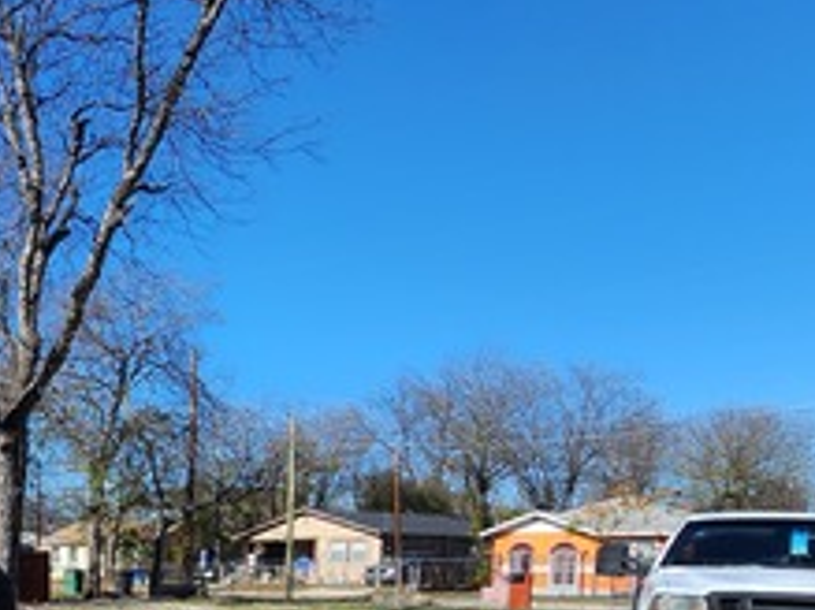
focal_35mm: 38
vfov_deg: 34.2
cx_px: -190
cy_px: 614
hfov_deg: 36.4
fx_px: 894
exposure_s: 1/1780
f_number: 2.2
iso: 50
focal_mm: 2.2
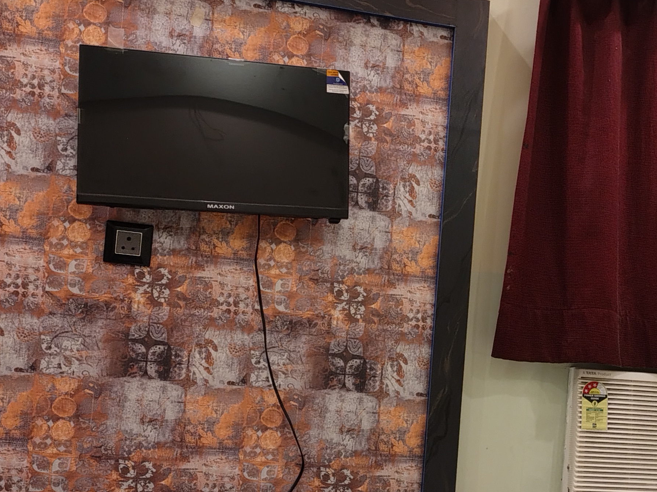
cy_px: 341
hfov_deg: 32.6
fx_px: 1082
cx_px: 545
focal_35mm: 57
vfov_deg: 25.5
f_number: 1.7
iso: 745
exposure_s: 1/50.1
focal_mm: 4.71
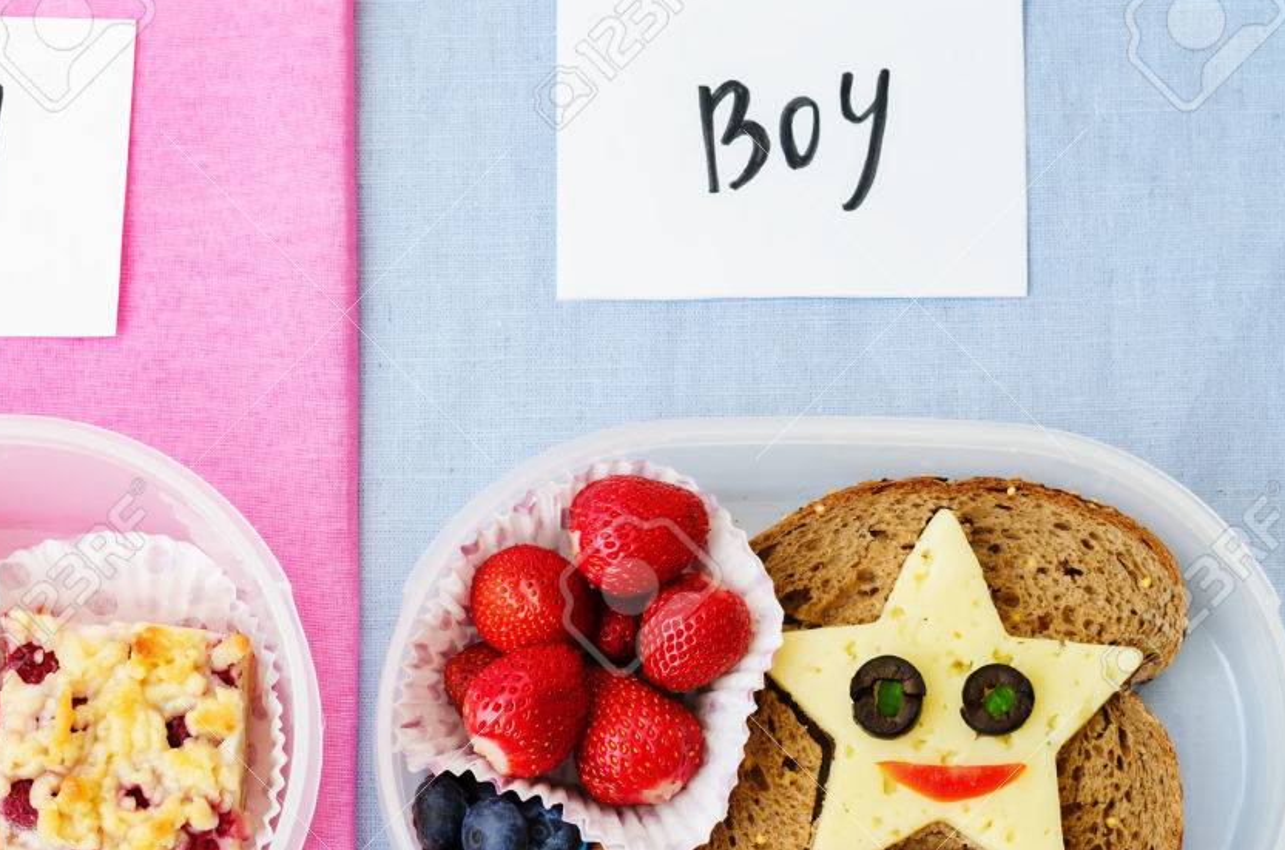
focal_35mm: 117
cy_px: 528
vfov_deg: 11.6
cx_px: 344
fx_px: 4166
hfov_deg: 17.4
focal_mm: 50
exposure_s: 1.6
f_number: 9
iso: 100
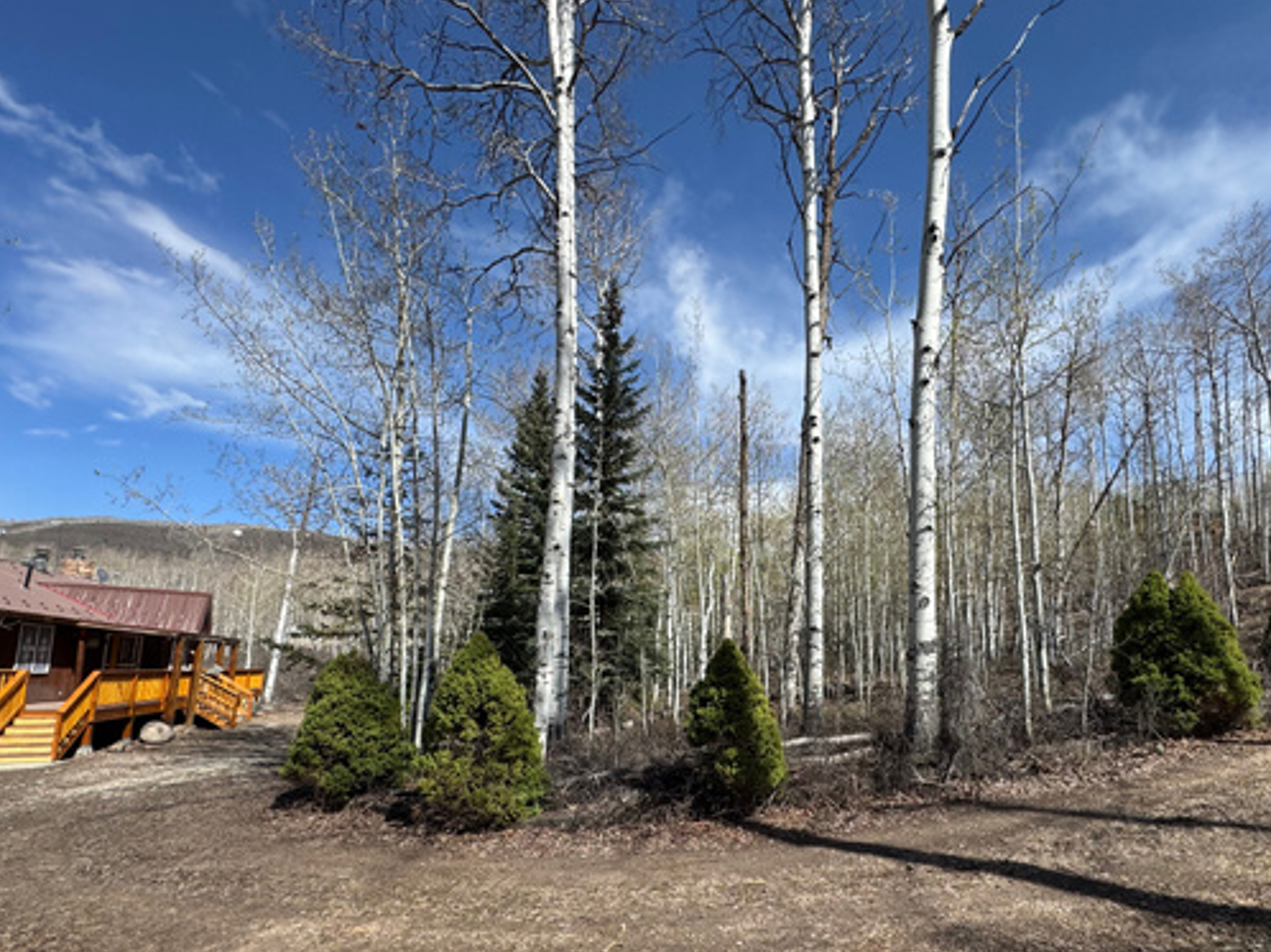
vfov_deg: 70.7
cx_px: 725
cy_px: 577
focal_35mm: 18
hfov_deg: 87.2
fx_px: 661
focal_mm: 2.22
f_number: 2.2
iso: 50
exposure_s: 1/1832
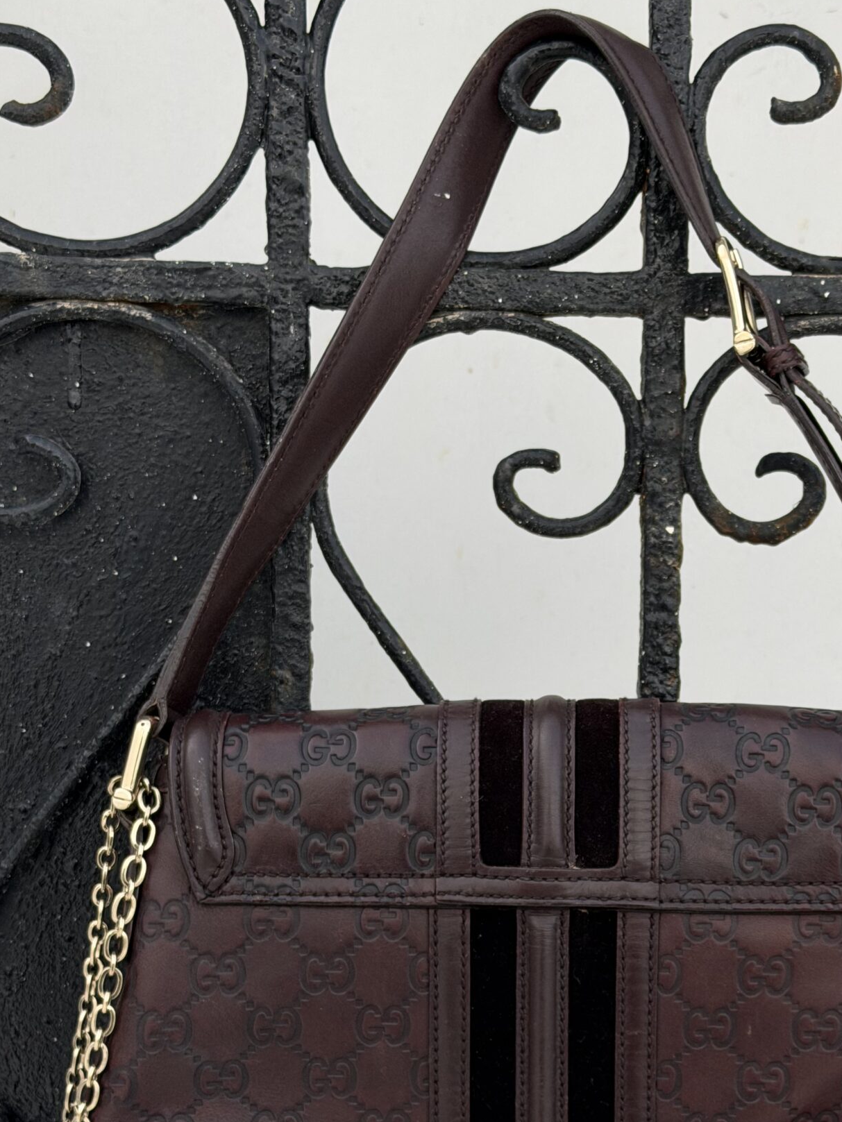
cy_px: 791
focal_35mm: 76
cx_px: 575
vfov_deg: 25.5
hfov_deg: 19.3
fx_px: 2465
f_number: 1.78
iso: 64
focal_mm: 6.76
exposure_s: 1/1203
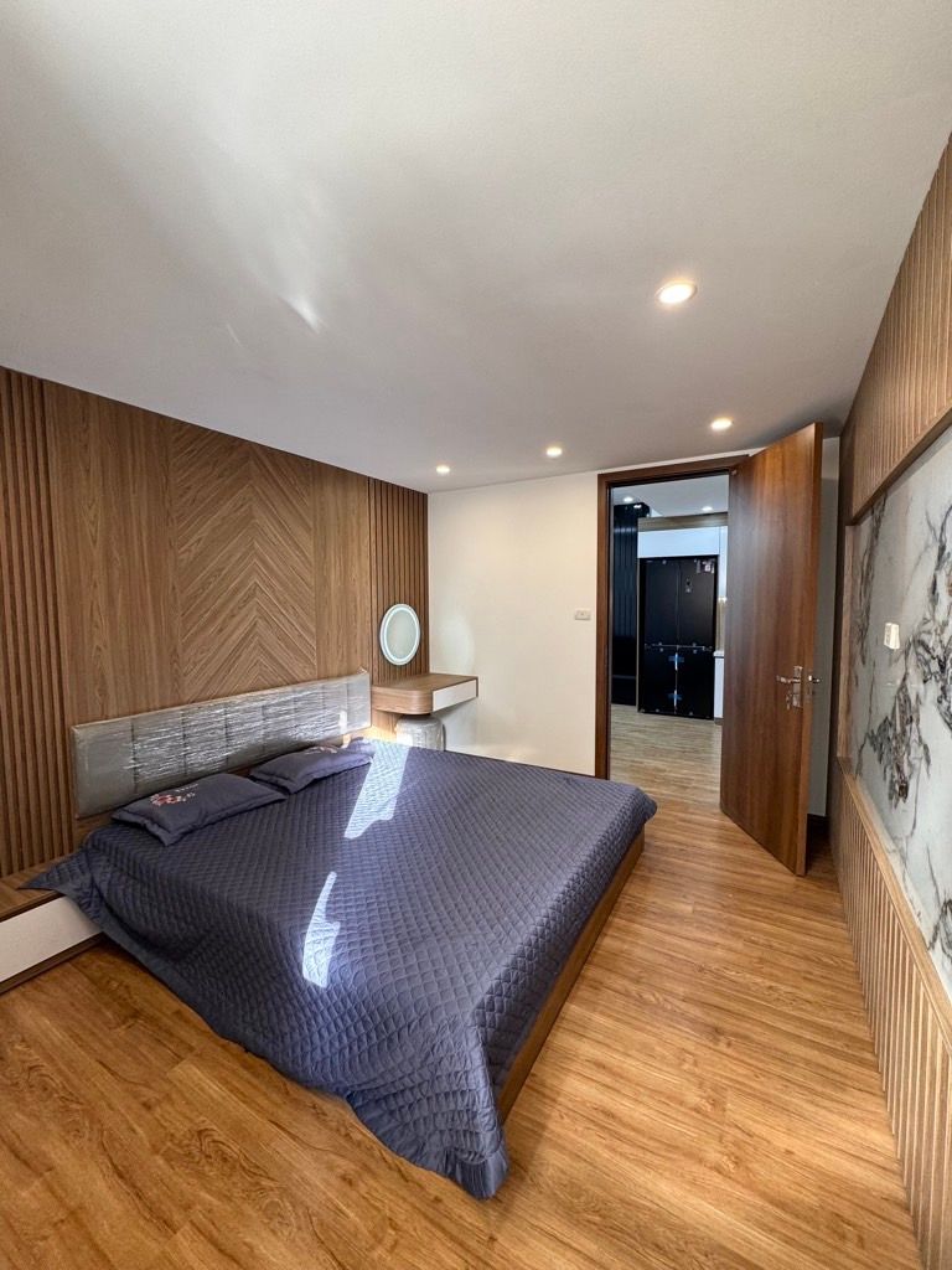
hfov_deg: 85.7
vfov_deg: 102.1
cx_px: 476
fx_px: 513
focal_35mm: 14
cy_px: 635
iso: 125
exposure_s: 1/100
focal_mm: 2.22
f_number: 2.2
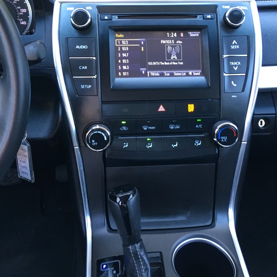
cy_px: 110
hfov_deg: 37.5
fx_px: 407
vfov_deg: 37.4
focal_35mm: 45
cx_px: 144
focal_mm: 4.15
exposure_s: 1/30
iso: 80
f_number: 2.2
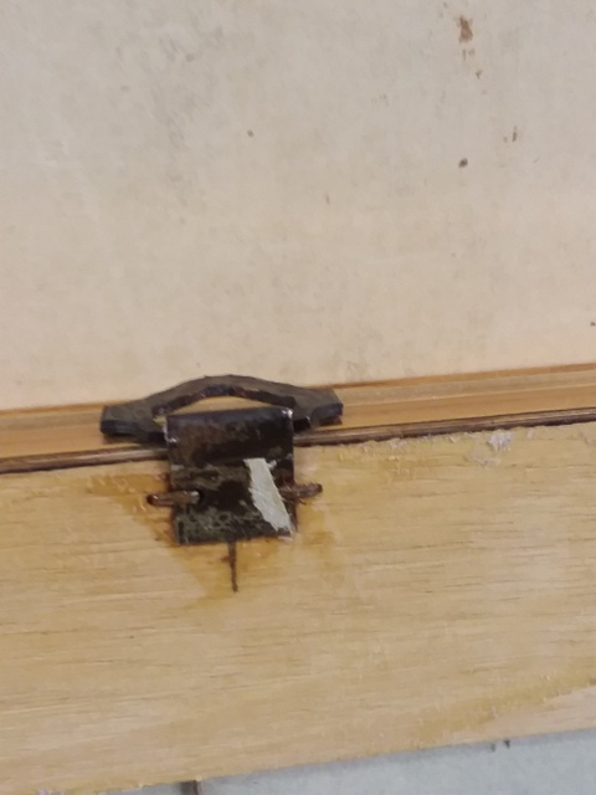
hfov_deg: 48.2
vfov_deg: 61.7
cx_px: 298
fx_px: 666
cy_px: 398
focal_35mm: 29
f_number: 1.9
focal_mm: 2.47
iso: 160
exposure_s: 1/30
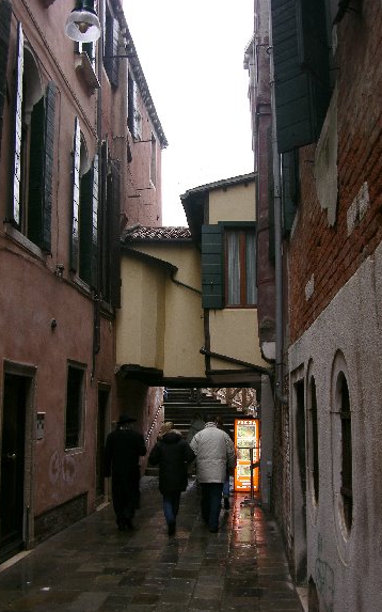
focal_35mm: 38
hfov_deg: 33.6
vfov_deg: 51.5
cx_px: 196
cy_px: 308
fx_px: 633
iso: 50
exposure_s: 1/23.3
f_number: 3.2
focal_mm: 8.9
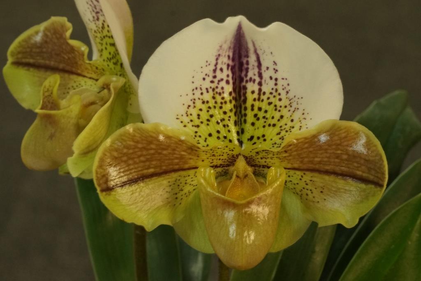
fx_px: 1579
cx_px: 210
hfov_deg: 15.2
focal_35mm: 135
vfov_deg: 10.2
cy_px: 140
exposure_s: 1/13
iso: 1600
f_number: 13
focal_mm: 90
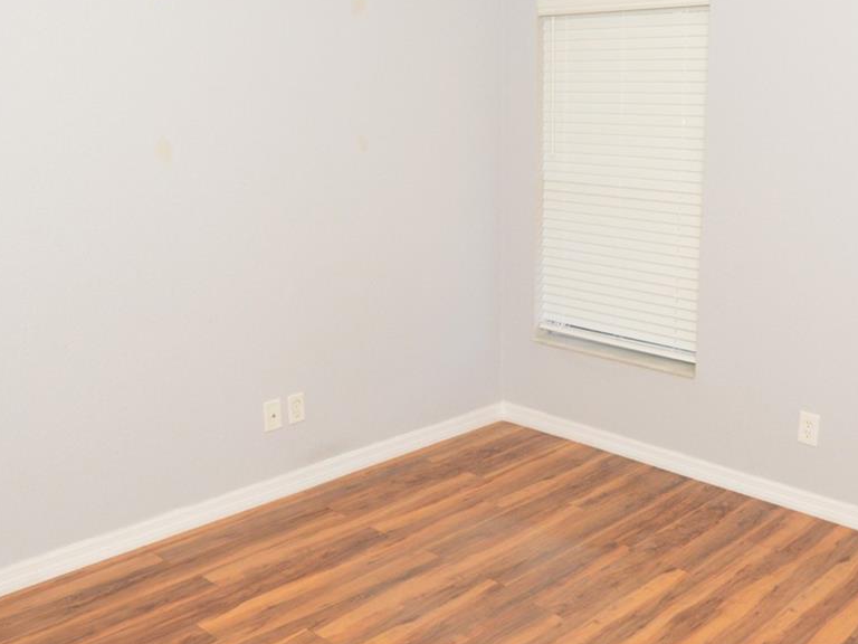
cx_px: 547
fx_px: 892
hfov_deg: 50.7
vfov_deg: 39.6
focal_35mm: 36
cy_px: 300
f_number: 10
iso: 1600
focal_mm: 12
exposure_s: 1/60
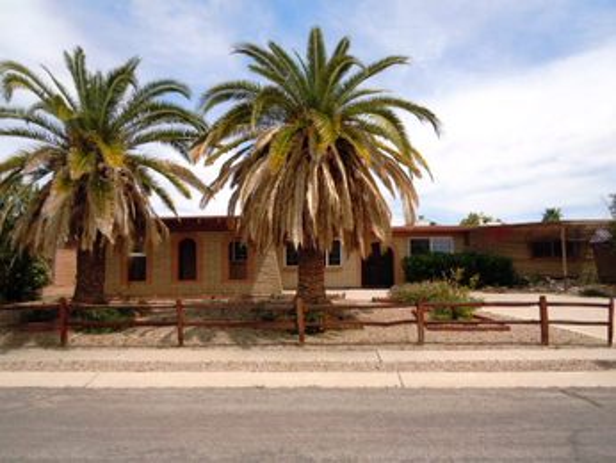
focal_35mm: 30
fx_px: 534
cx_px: 308
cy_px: 232
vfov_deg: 46.8
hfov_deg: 59.9
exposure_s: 1/320
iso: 100
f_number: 7
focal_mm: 5.4
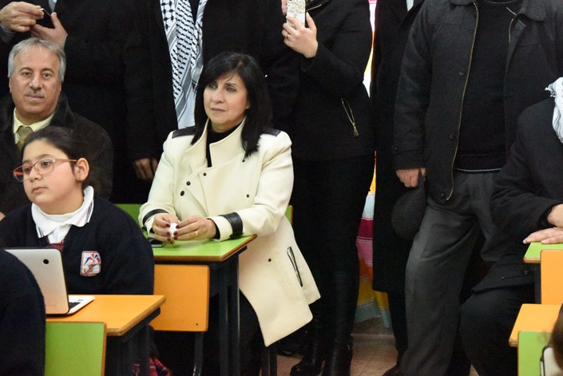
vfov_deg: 15.2
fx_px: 1408
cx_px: 335
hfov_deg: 22.6
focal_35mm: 90
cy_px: 112
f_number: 8
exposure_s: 1/250
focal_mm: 62
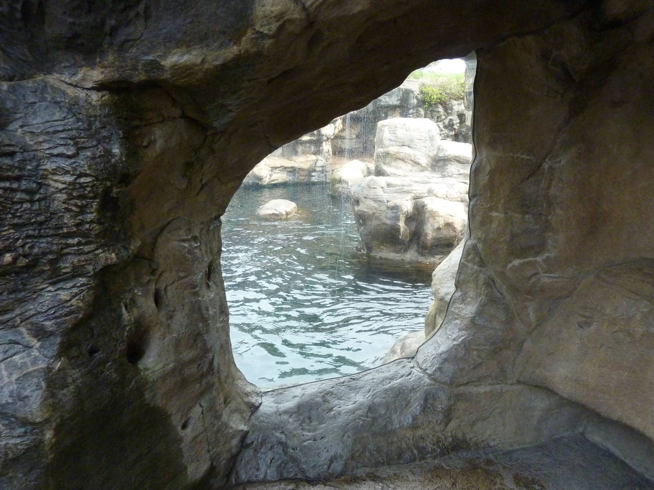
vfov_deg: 54.9
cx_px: 327
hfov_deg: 69.4
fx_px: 472
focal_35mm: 25
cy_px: 245
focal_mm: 4.1
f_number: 3.3
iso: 400
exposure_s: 1/250
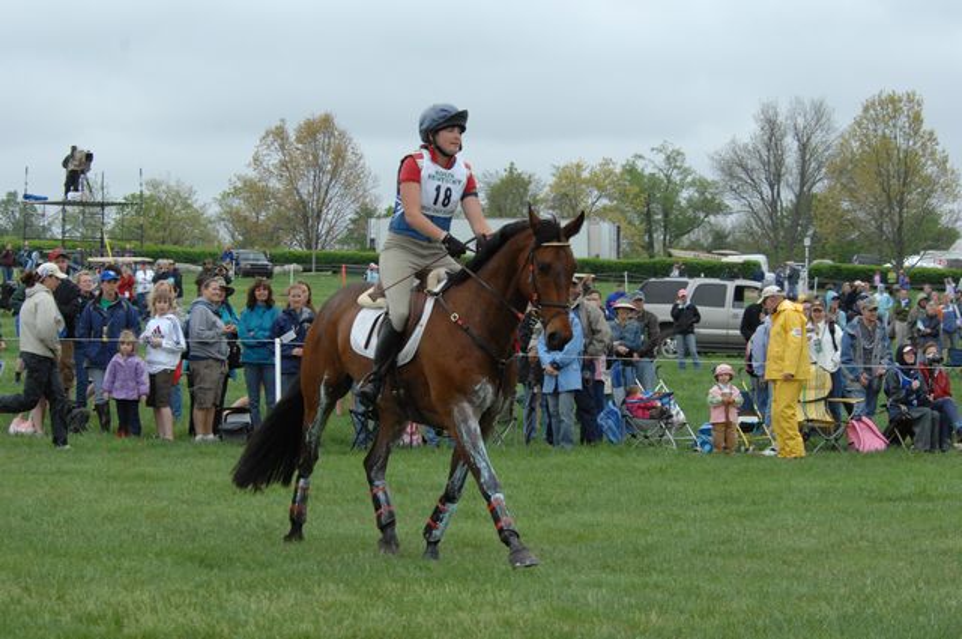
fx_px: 3203
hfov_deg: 17.1
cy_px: 320
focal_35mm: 120
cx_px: 481
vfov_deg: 11.4
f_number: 9.5
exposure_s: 1/500
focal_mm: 80
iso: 500
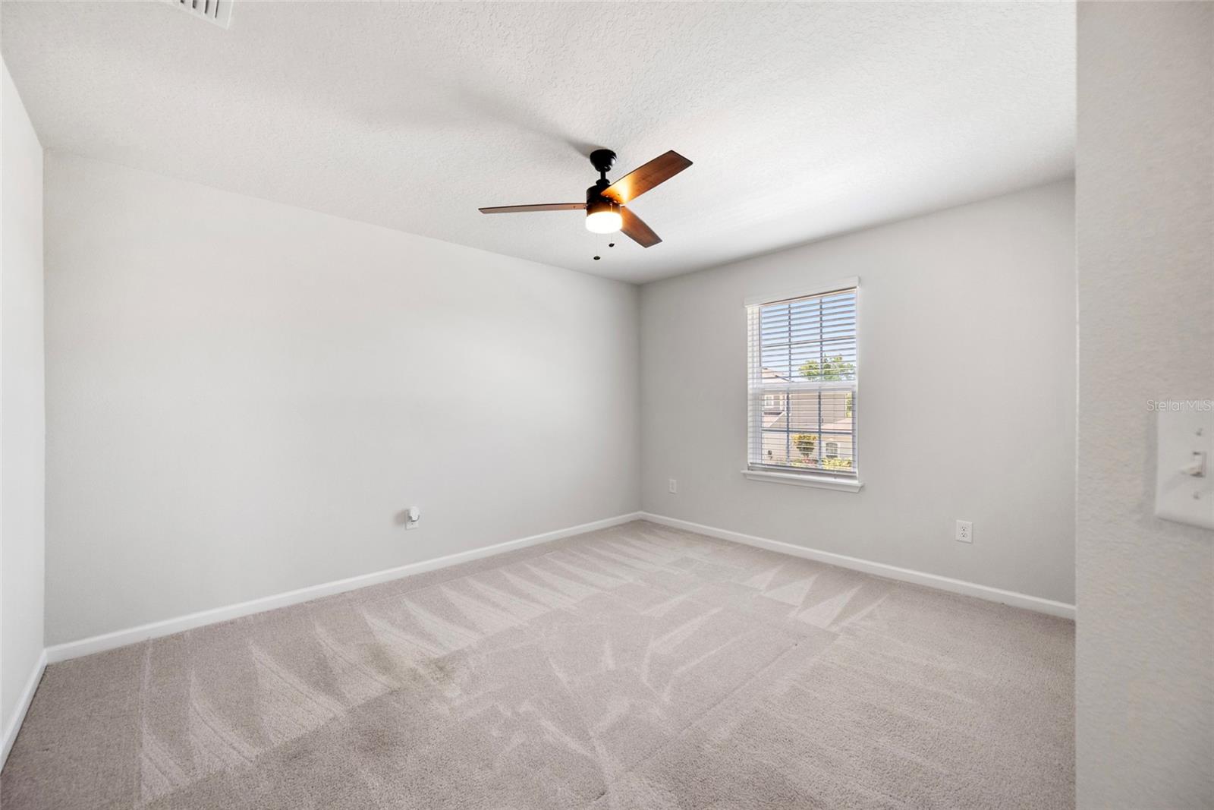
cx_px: 607
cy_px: 405
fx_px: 472
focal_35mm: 14
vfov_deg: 81.2
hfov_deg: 104.2
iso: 250
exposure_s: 1/30
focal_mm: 14
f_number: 6.3
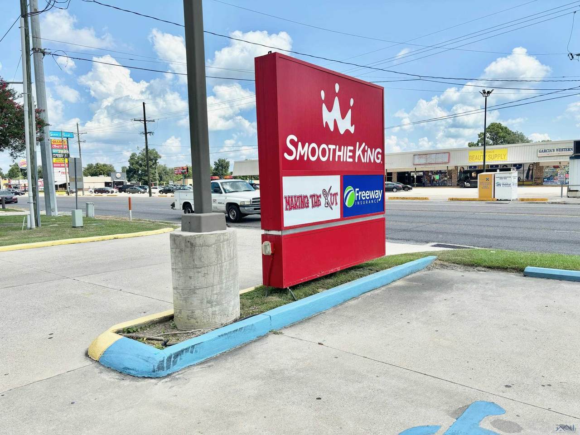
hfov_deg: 67.3
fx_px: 436
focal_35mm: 26
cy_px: 218
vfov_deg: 53.1
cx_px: 290
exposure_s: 1/3311
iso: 50
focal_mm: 5.96
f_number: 1.6
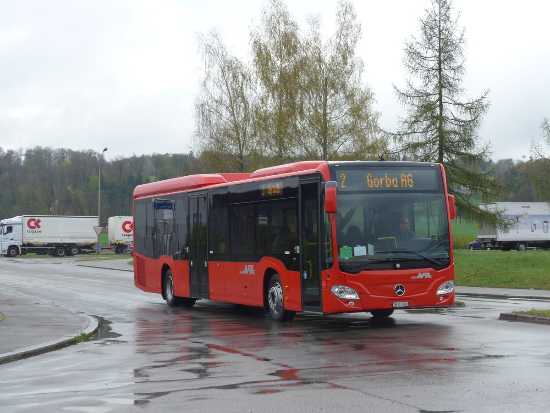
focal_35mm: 74
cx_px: 275
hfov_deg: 26.3
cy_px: 206
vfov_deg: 19.9
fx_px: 1176
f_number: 4.2
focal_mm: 15
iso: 80
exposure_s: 1/160
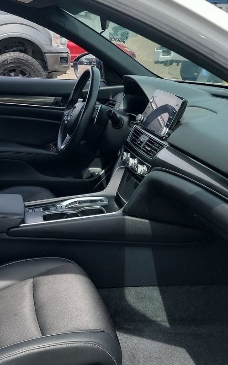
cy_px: 189
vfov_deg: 39.6
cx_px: 48
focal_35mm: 51
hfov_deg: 25.0
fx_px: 507
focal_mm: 6.7
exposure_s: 1/524
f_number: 1.8
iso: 50
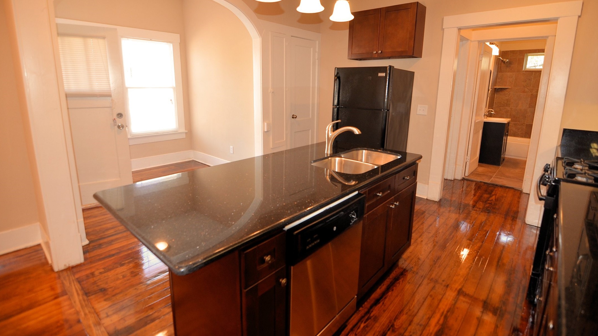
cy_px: 143
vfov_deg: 62.1
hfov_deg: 94.2
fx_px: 278
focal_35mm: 18
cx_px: 302
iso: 400
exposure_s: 1/100
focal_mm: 11
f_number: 2.8
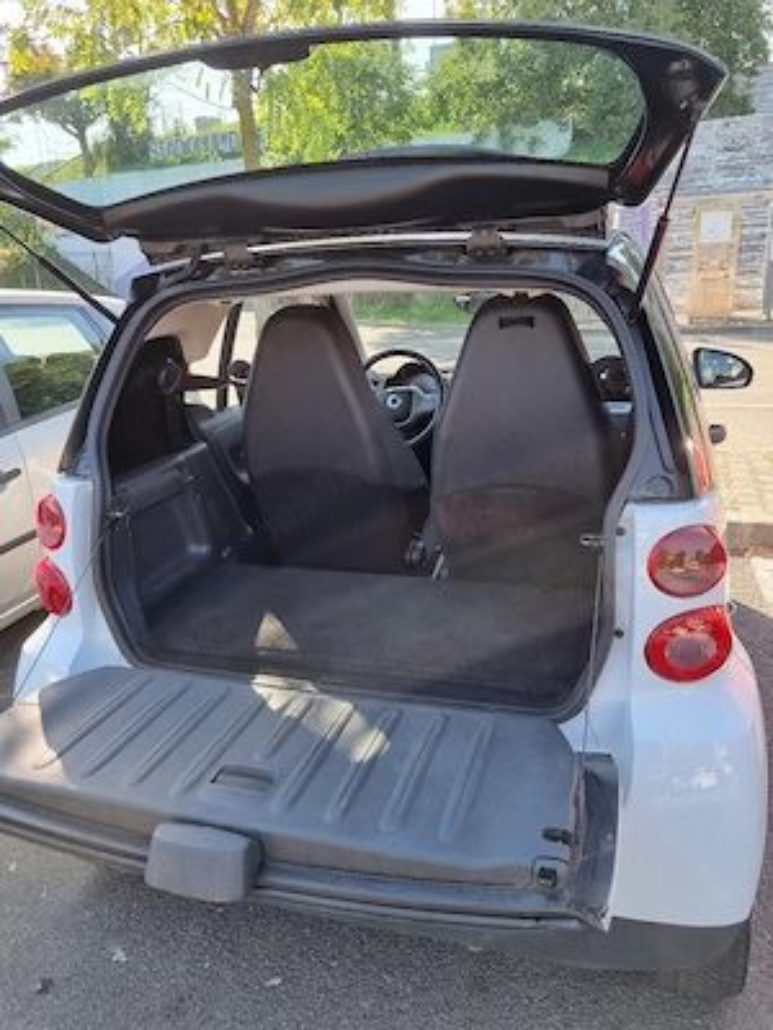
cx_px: 386
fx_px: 774
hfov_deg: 53.1
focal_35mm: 26
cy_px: 515
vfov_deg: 67.3
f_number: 1.8
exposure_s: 1/333
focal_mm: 5.4
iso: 50
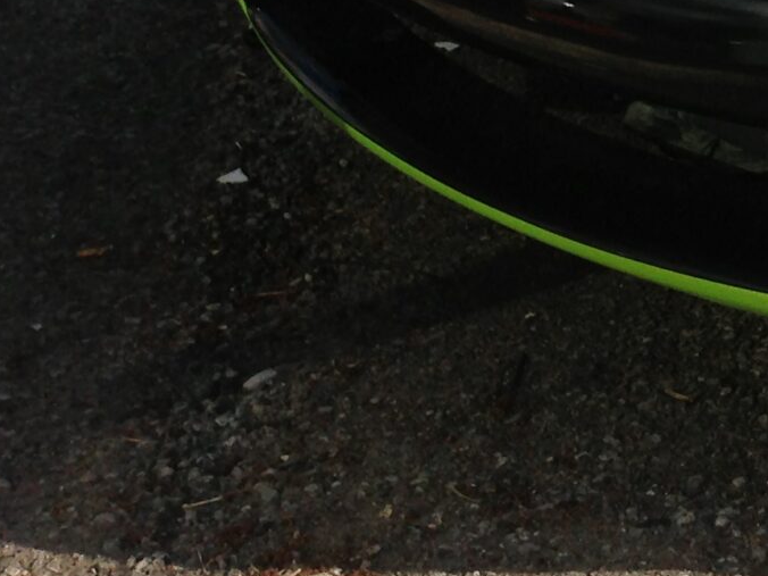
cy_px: -416
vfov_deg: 11.2
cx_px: 1425
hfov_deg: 13.9
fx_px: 2773
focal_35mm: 125
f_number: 2.4
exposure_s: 1/1506
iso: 50
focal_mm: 4.13
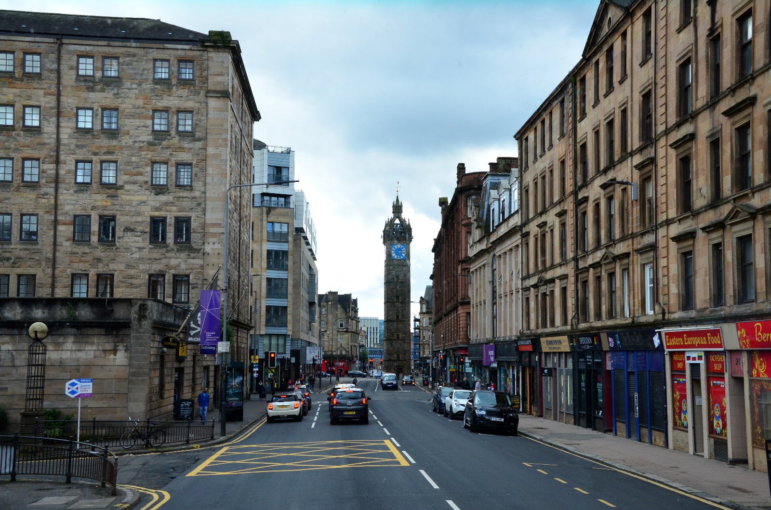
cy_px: 255
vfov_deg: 28.8
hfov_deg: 42.4
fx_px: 994
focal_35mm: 46
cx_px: 386
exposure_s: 1/500
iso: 500
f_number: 7.1
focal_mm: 31
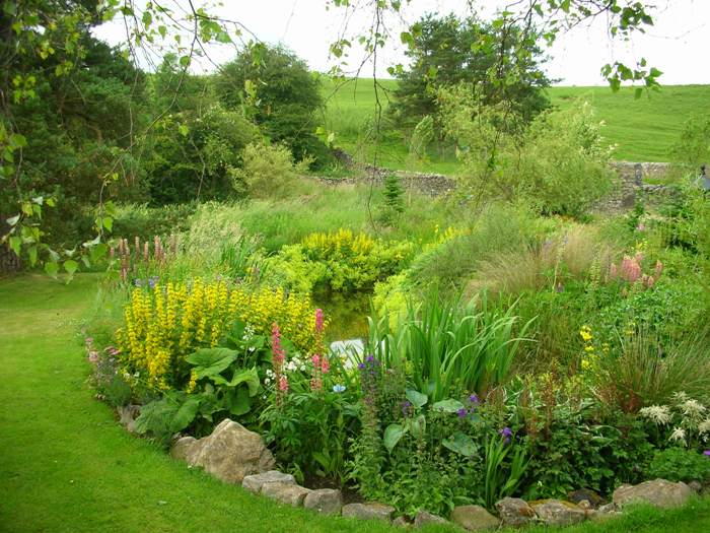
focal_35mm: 35
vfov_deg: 40.7
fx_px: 718
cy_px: 266
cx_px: 355
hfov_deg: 52.6
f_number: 3
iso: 50
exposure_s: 1/156
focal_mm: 5.8
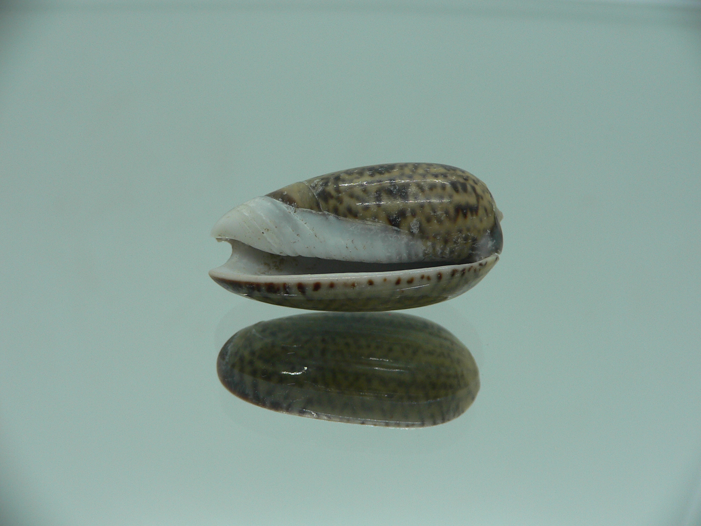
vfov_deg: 40.7
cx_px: 350
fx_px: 709
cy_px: 263
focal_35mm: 35
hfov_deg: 52.6
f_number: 2.8
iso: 80
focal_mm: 4.6
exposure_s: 1/60
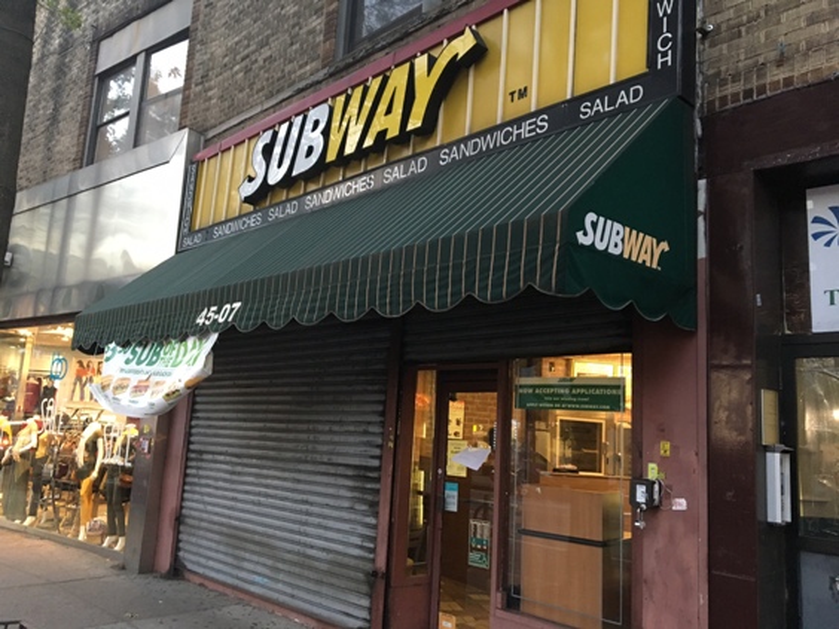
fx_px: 703
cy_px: 314
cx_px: 420
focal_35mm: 29
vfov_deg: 48.2
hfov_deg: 61.7
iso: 160
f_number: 2.2
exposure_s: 1/30
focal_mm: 4.15
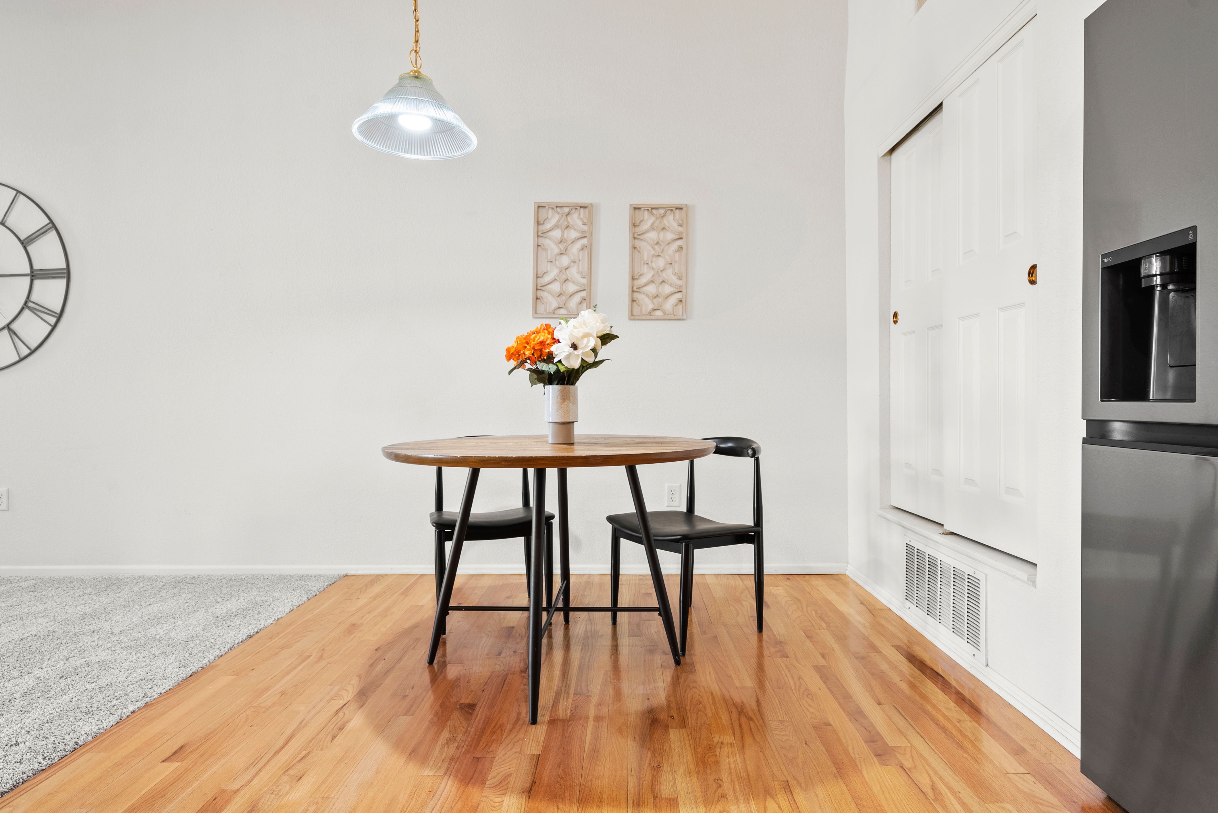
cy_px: 406
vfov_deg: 62.0
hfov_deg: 83.9
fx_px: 677
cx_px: 609
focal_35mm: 20
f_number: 8
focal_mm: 20
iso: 250
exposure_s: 1/1.67
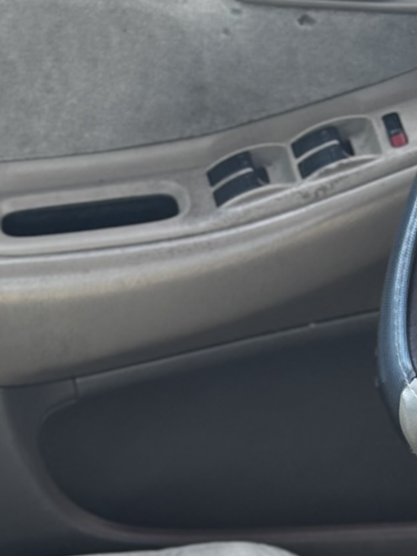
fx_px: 3341
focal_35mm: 208
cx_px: 154
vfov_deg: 9.1
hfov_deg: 7.1
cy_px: 996
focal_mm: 5.96
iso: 50
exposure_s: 1/172
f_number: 1.6
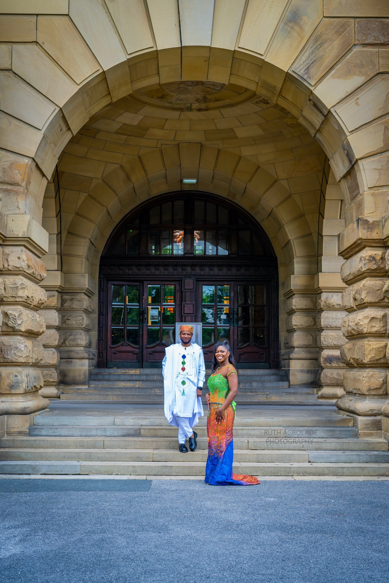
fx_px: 810
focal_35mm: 50
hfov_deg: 27.0
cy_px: 292
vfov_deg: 39.6
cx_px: 194
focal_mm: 50
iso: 400
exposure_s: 1/200
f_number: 5.6
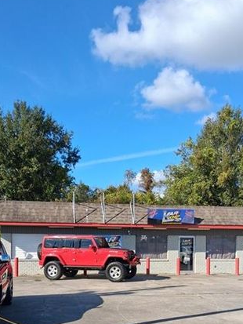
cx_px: 118
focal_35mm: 42
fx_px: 393
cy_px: 250
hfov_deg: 34.4
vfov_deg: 43.1
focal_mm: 3.98
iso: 25
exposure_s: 1/590
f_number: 1.8
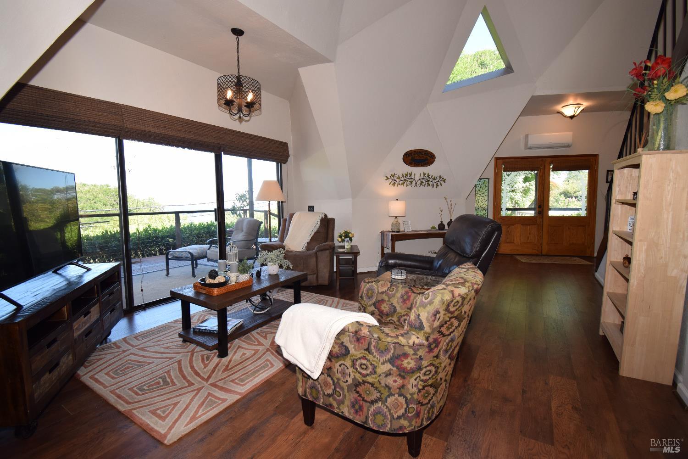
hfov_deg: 100.4
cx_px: 344
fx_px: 287
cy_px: 230
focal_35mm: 15
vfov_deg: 77.3
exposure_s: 1/125
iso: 360
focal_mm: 10
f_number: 5.6
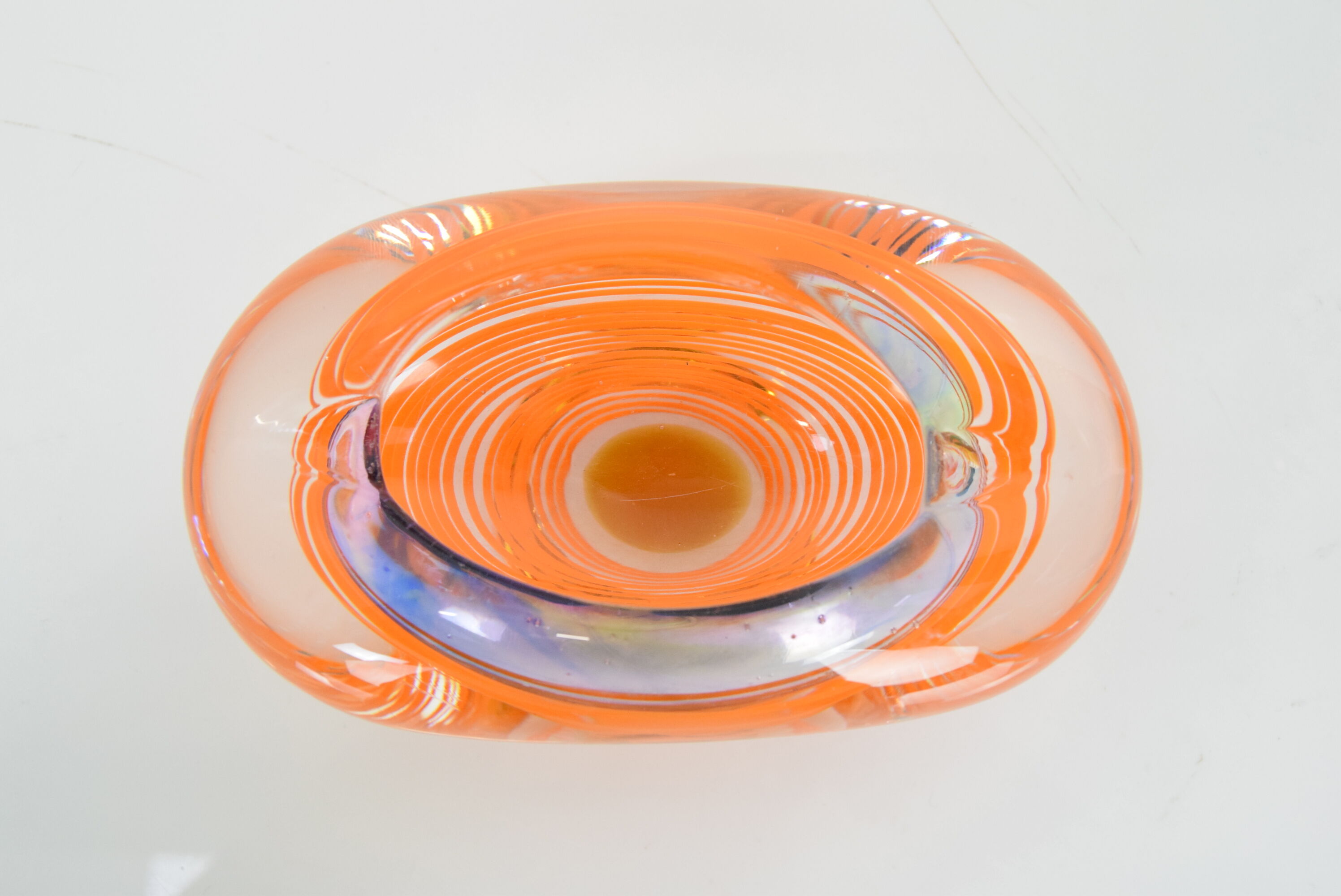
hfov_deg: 53.1
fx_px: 1342
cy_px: 448
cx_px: 670
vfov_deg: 36.9
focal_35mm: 36
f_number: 6.3
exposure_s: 1/160
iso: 1600
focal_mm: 24
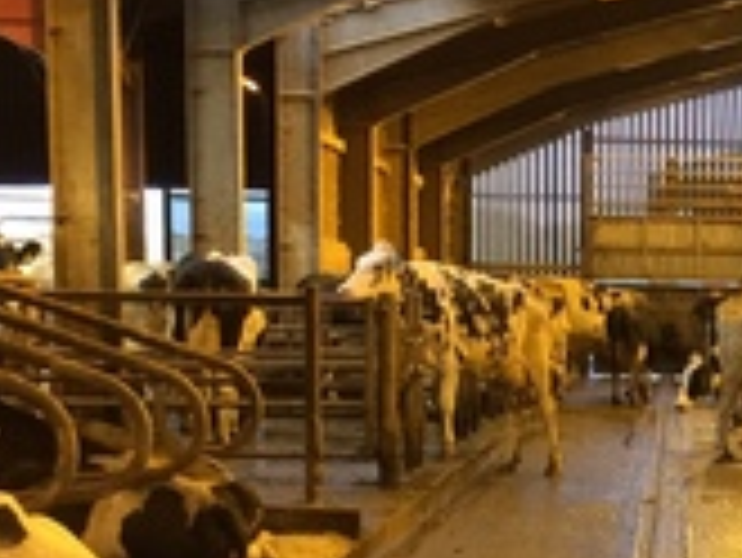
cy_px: 664
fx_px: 2231
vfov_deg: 13.8
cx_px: 666
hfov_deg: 18.6
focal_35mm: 104
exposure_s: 1/33
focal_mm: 4.15
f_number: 2.2
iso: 200
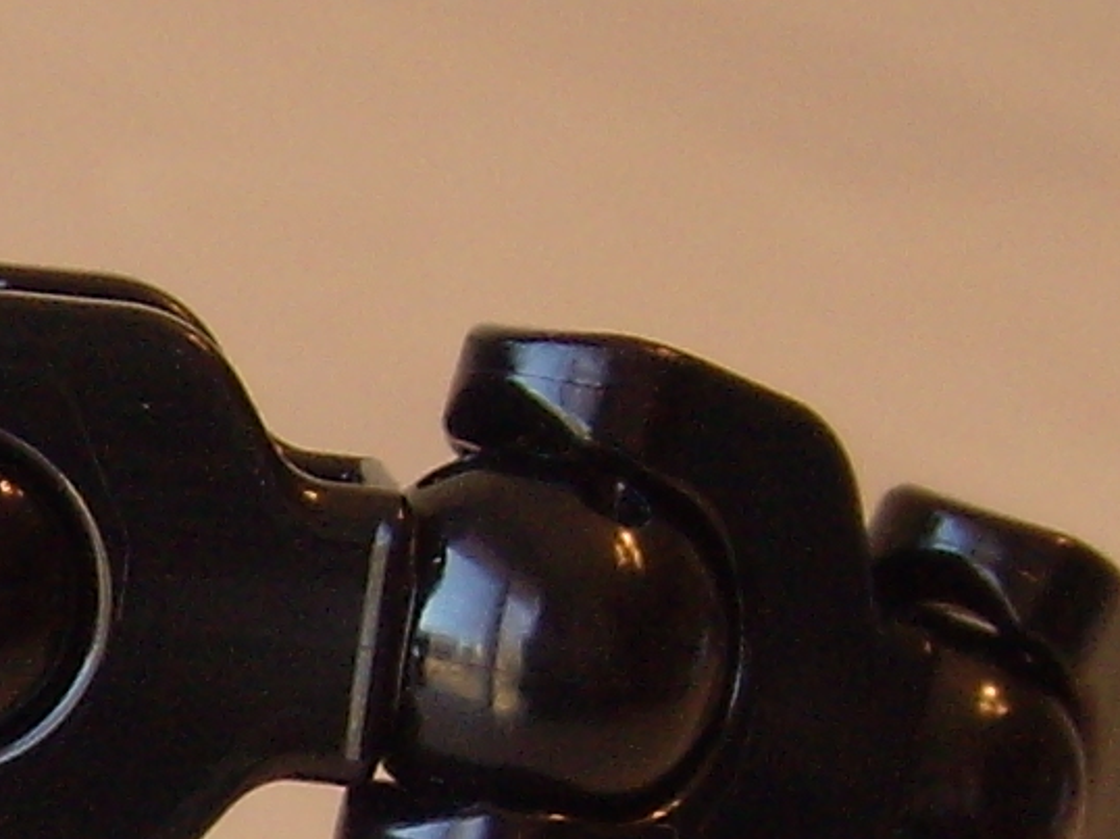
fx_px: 6436
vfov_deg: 7.4
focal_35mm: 199
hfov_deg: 9.5
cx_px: -854
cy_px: 954
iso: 74
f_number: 3.5
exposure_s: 1/30.3
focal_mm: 6.4
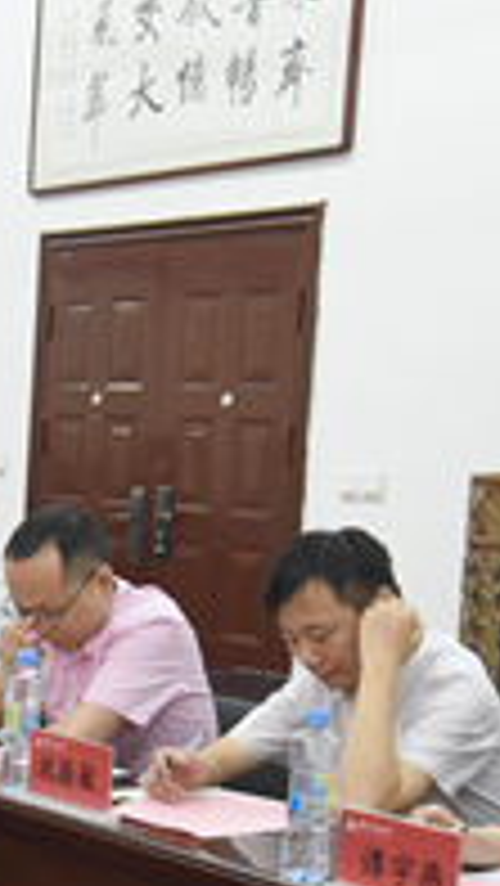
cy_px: 625
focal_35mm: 93
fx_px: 2189
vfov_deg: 22.8
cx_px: -383
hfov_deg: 12.0
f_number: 4
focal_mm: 35
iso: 3200
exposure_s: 1/100
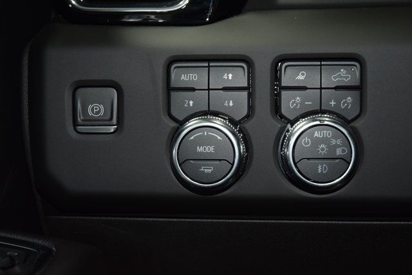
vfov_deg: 18.2
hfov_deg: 27.0
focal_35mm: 75
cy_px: 138
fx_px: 858
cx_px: 206
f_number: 4.5
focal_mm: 50
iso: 800
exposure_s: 1/25
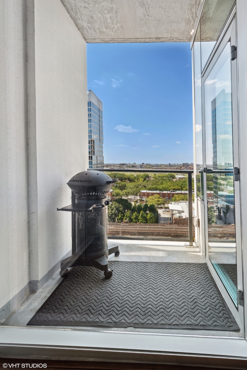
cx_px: 124
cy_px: 185
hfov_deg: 73.8
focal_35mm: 16
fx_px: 164
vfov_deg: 96.7
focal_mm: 16
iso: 400
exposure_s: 1/250
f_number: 8
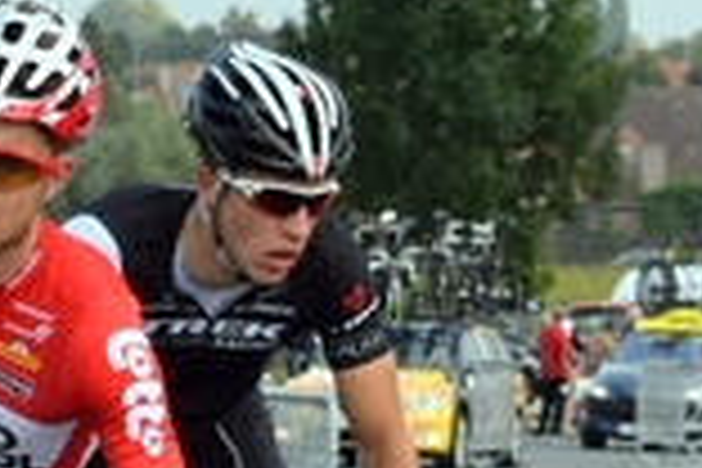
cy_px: 731
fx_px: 4270
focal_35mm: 219
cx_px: -594
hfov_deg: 9.0
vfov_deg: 6.2
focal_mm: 38
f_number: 6.3
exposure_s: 1/1600
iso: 400
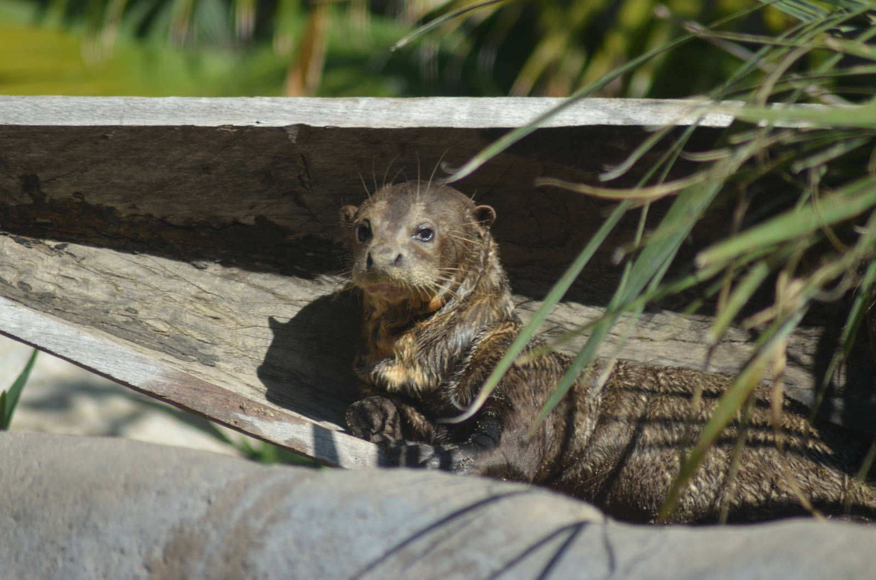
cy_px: 290
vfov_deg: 3.3
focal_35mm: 420
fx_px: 10200
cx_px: 438
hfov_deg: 4.9
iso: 400
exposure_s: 1/1600
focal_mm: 280
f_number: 5.3
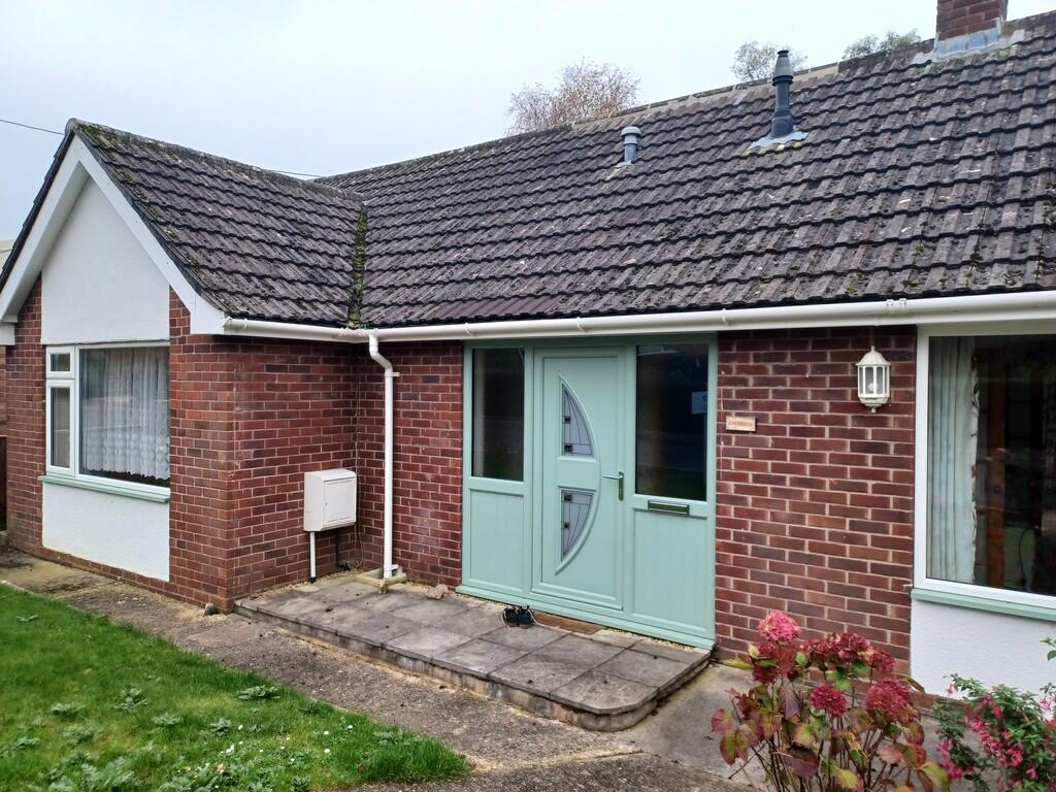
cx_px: 528
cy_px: 396
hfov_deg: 69.4
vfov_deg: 54.9
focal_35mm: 25
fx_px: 763
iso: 40
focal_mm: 4.6
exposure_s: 1/50
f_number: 1.8
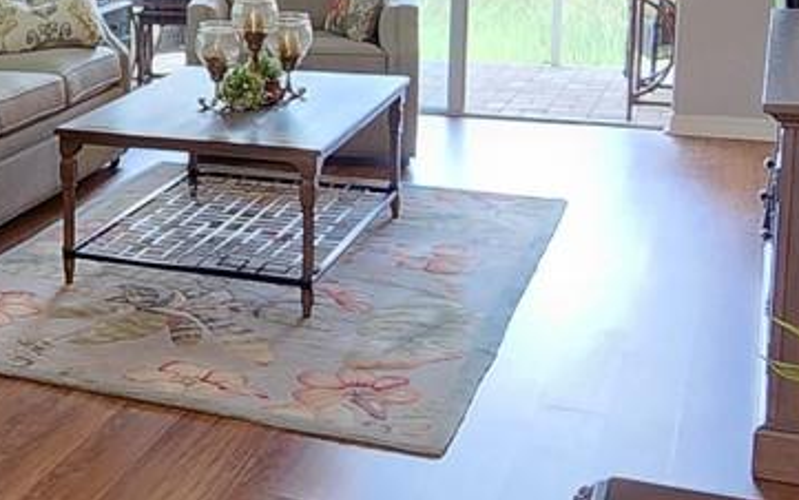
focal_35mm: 61
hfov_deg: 29.0
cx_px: -157
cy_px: 95
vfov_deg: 21.0
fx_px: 1329
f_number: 2.2
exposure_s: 1/30
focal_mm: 2.2
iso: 400
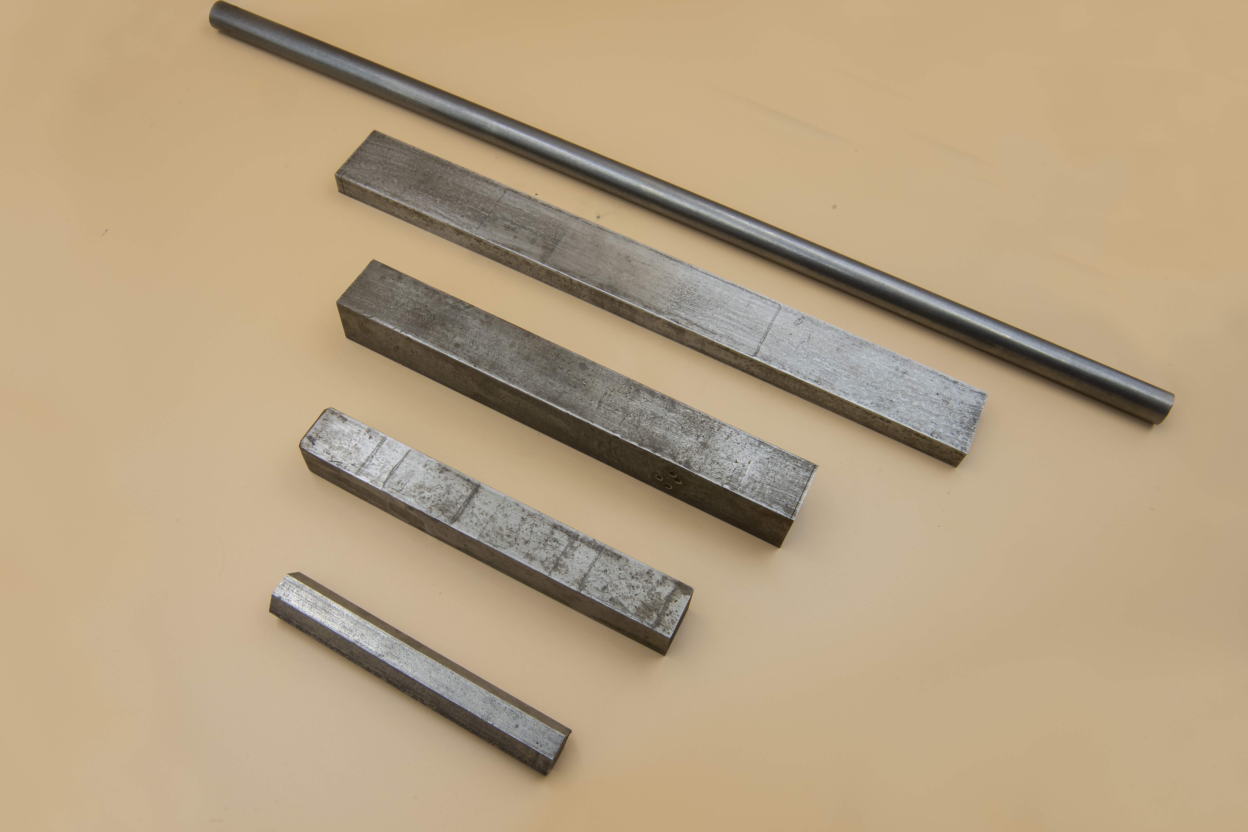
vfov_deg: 42.3
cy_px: 409
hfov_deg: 60.3
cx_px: 605
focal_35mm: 31
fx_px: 1075
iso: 720
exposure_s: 1/30
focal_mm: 30
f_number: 22
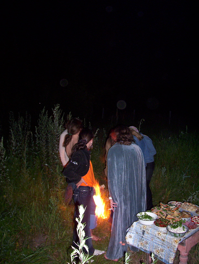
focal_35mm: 43
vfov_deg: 43.8
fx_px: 328
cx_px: 100
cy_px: 132
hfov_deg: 33.7
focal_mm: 5.77
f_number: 2.73
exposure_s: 1/2
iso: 140
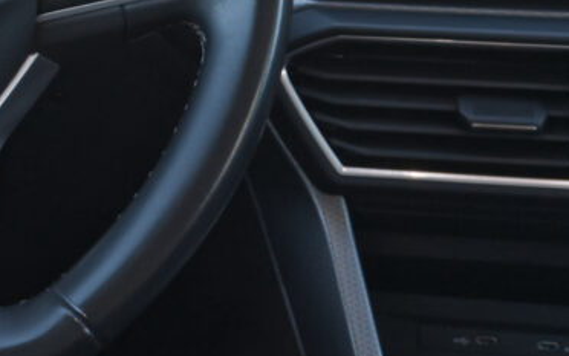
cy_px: -16
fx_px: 2002
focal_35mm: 129
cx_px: -208
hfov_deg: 15.3
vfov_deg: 10.1
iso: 2000
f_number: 8
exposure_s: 1/200
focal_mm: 30.5
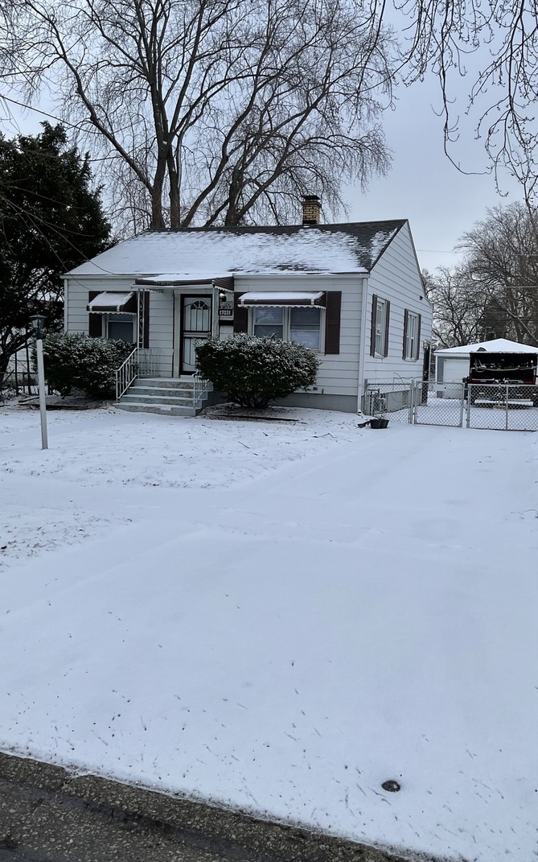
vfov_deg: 61.2
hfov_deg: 40.5
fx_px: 728
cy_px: 432
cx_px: 298
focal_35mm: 31
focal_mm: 3
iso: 16
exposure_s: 1/1168
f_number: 1.8
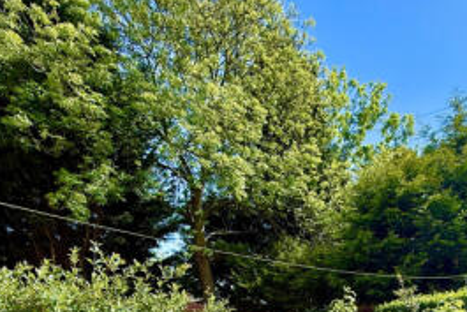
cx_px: 295
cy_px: 355
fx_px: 415
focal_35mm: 32
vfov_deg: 34.6
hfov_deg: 57.9
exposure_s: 1/436
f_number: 2.2
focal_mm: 2.22
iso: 50
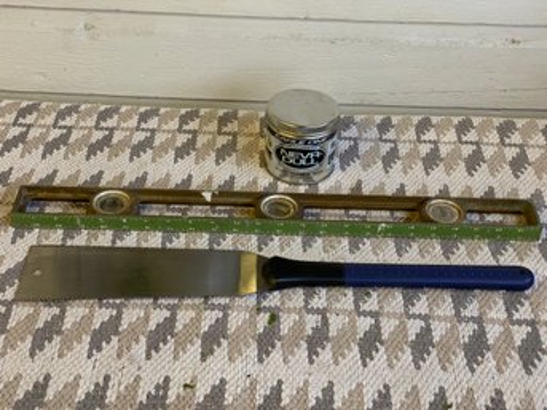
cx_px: 274
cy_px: 205
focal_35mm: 52
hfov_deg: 36.8
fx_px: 821
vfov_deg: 28.0
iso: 100
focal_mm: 6
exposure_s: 1/60
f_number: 2
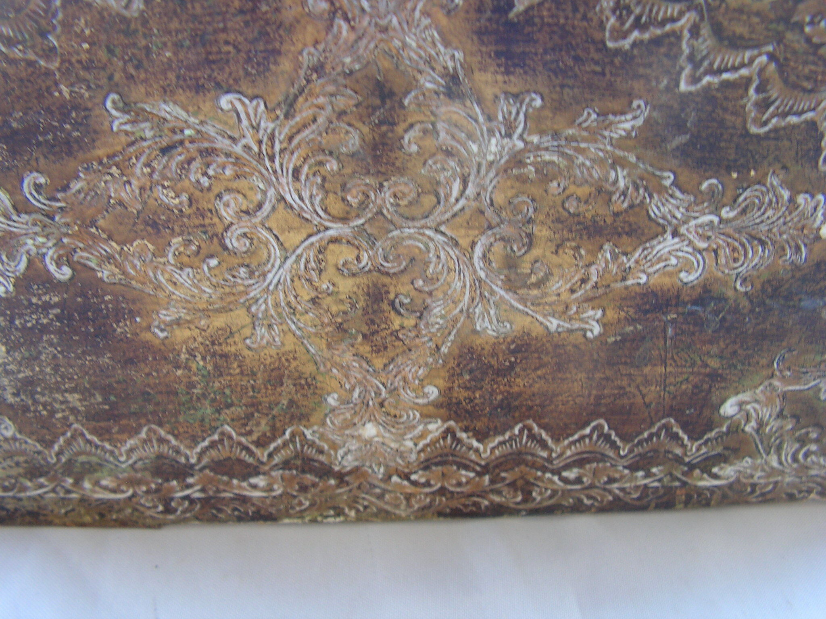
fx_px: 859
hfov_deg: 51.4
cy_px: 310
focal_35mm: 36
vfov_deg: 39.7
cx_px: 413
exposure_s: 1/40
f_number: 3.2
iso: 80
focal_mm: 6
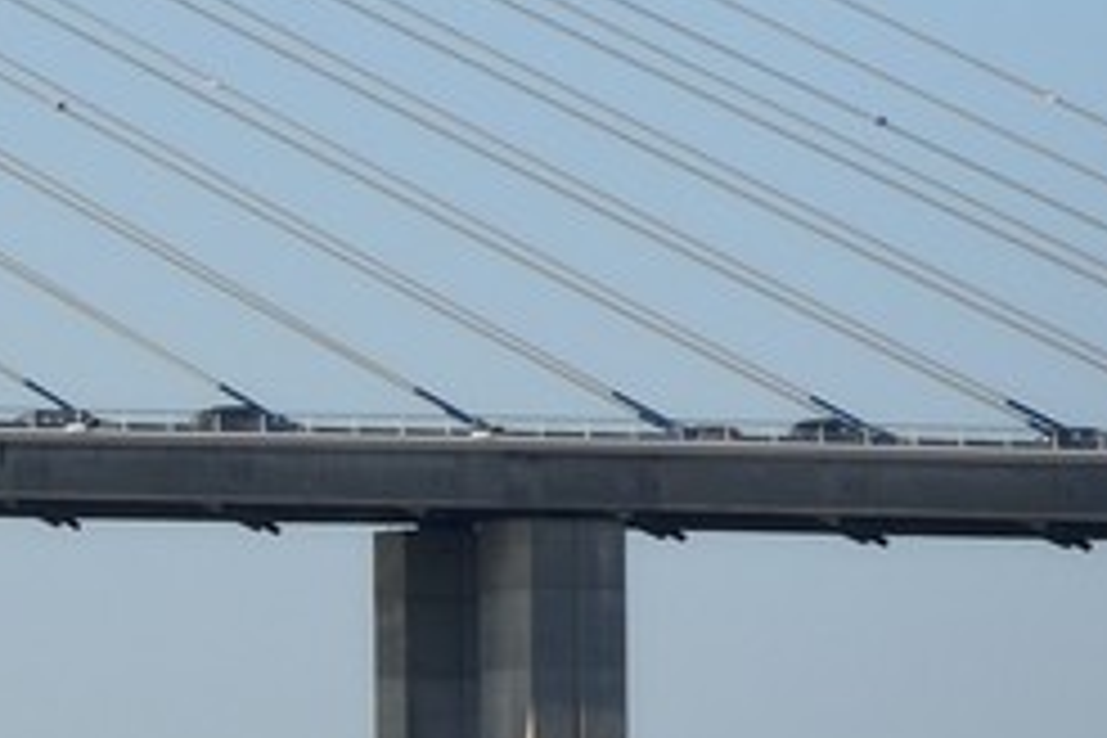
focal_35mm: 1300
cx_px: -2354
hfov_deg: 1.6
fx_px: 39972
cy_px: -292
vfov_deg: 1.1
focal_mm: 200
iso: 100
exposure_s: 1/320
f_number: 8
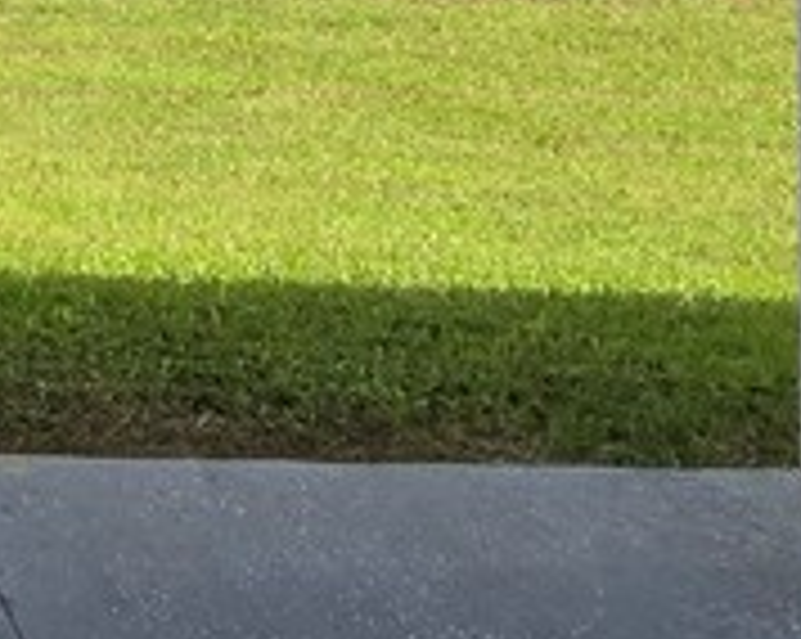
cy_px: -346
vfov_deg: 18.4
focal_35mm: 73
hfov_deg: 19.0
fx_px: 1729
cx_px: -688
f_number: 2.2
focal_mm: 2.2
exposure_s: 1/1418
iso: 50
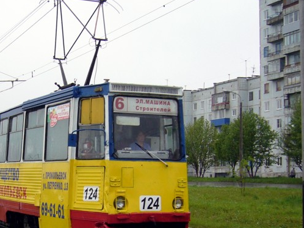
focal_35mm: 72
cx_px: 64
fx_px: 632
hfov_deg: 26.6
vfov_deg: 20.3
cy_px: 160
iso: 80
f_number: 2.8
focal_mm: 5.8
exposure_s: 1/50
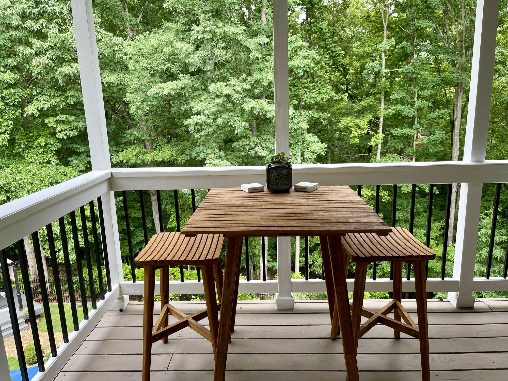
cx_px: 254
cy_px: 190
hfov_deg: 67.3
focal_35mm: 26
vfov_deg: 53.1
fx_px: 382
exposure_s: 1/129
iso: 32
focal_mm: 5.1
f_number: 1.6
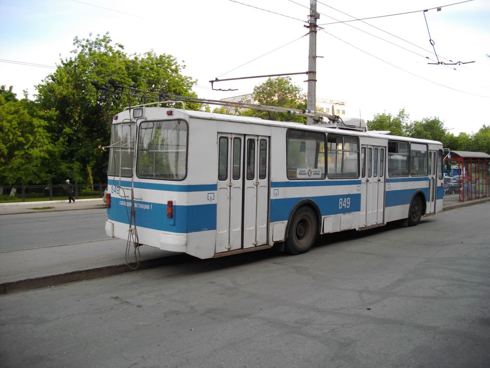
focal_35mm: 31
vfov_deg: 45.4
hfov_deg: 58.4
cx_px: 245
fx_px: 439
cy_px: 184
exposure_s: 1/320
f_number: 2.9
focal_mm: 5.7
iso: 100
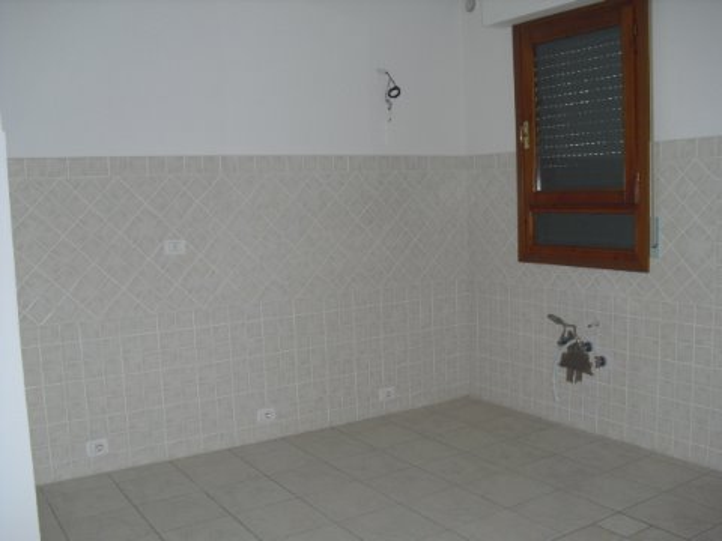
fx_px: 751
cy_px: 270
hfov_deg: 51.4
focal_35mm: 36
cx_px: 361
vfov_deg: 39.7
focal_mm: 6.3
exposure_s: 1/60
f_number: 3.1
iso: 200
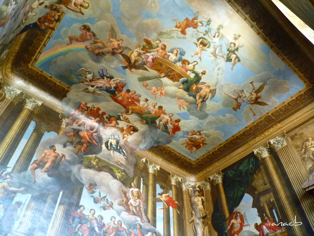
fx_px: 245
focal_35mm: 27
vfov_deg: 51.4
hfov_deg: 65.3
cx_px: 157
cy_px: 118
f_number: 2.8
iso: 400
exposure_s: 1/13
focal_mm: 4.8
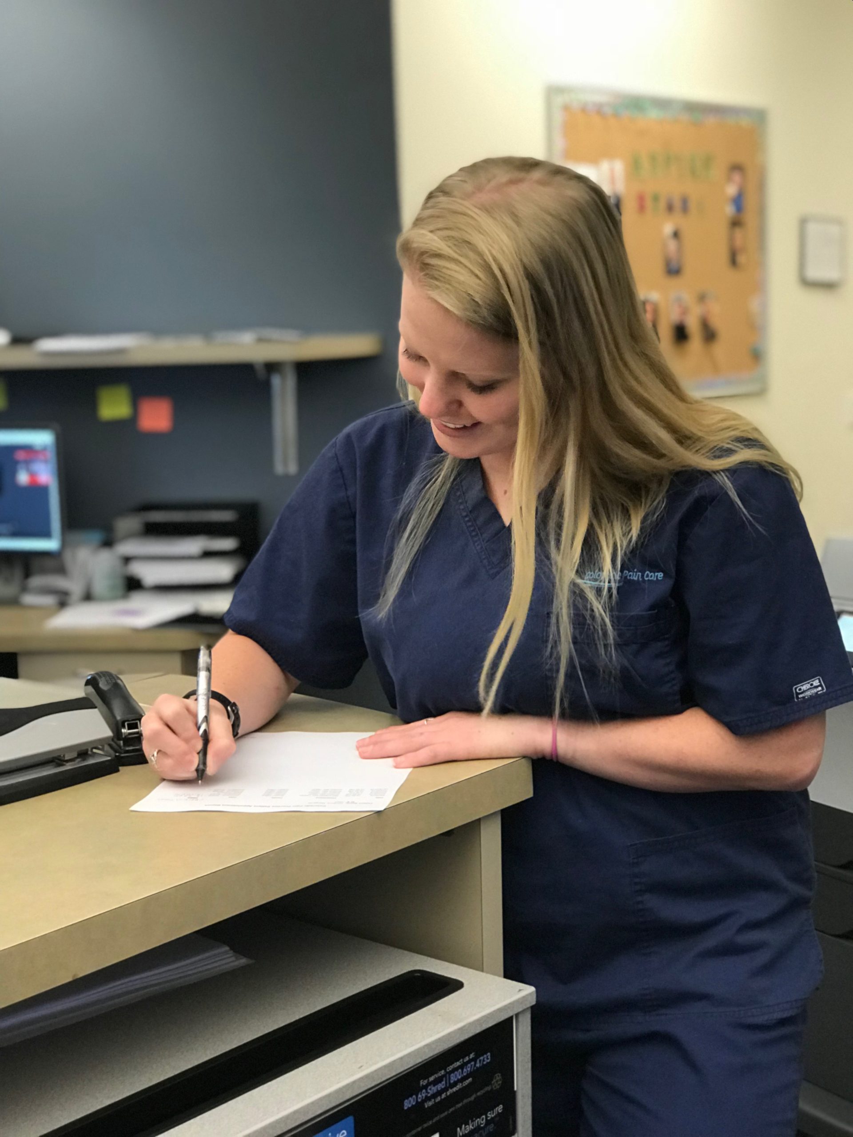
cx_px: 426
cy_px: 568
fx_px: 1873
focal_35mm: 57
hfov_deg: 25.7
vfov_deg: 33.8
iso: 320
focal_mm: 6.6
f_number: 2.8
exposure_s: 1/60
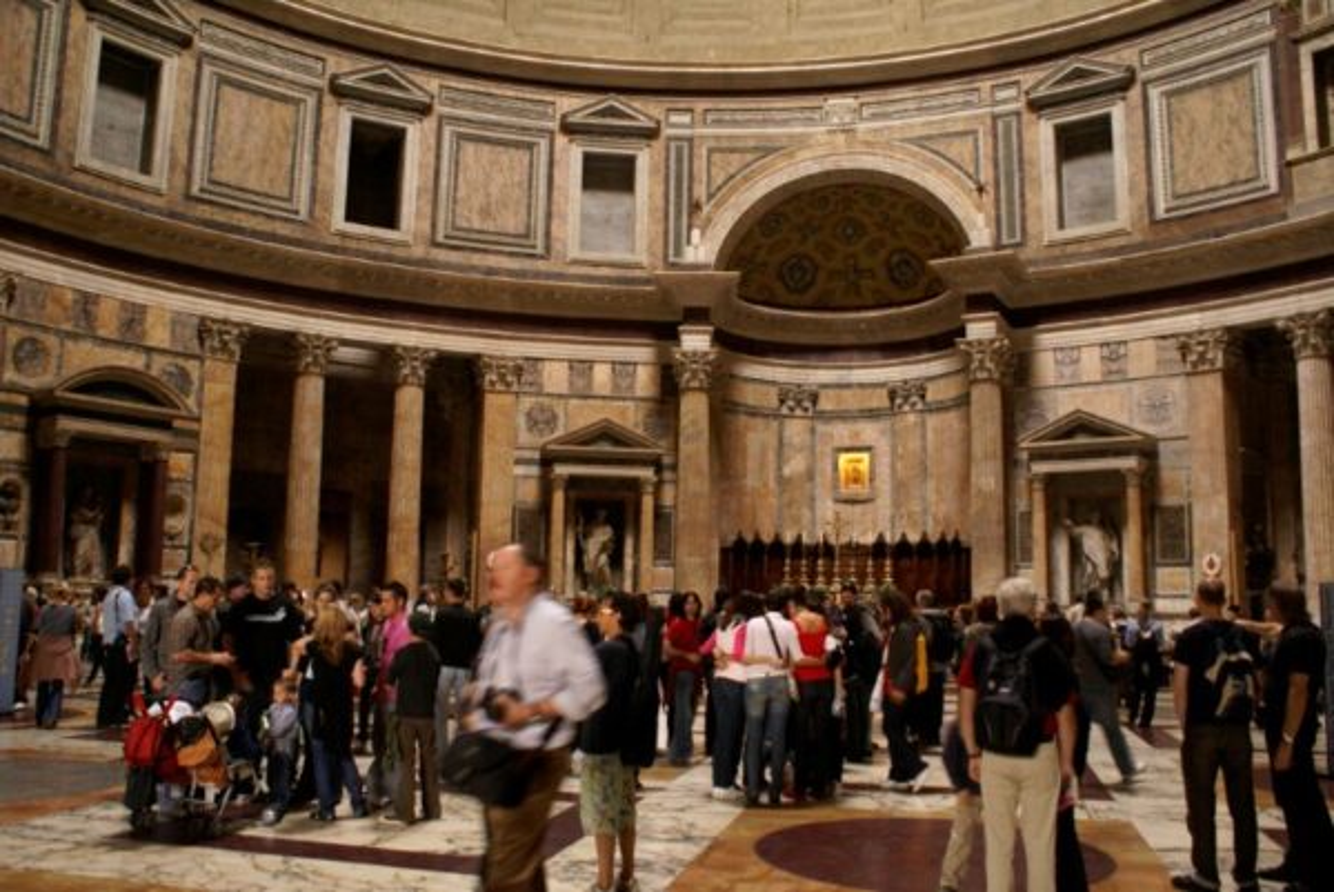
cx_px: 667
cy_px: 446
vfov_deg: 43.7
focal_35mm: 30
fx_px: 1112
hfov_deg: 61.9
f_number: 4
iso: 400
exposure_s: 1/15
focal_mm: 20
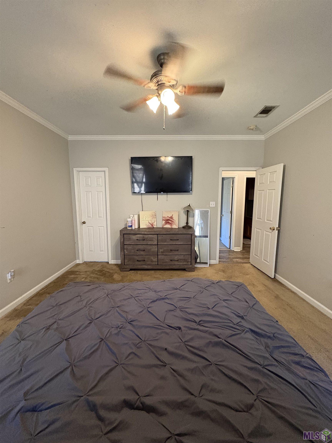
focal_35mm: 14
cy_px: 222
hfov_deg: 85.7
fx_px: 179
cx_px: 166
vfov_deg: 102.1
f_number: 2.2
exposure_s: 1/60
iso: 640
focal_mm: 2.22
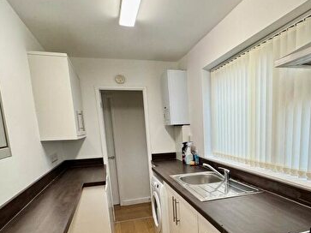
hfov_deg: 64.0
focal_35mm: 27
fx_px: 242
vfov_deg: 49.3
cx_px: 202
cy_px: 174
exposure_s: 1/100
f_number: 2.2
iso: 100
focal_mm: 2.22
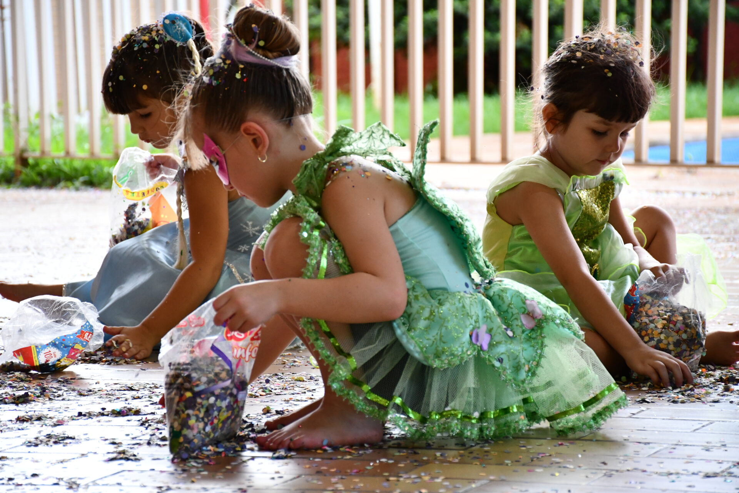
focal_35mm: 142
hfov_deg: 14.4
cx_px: 370
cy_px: 246
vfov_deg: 9.7
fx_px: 2915
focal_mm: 95
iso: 2000
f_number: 5.3
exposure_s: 1/250
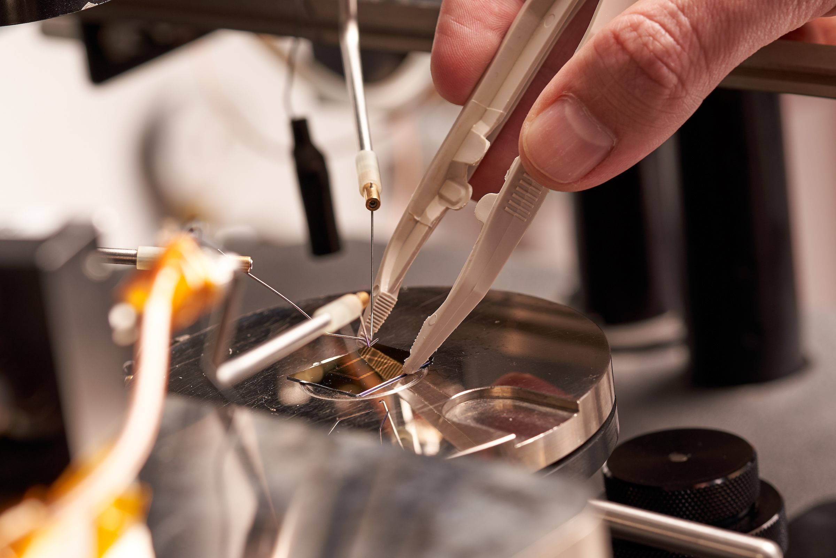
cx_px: 418
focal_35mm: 135
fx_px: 3135
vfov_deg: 10.2
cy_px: 279
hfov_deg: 15.2
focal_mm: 90
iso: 100
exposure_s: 1/200
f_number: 5.6
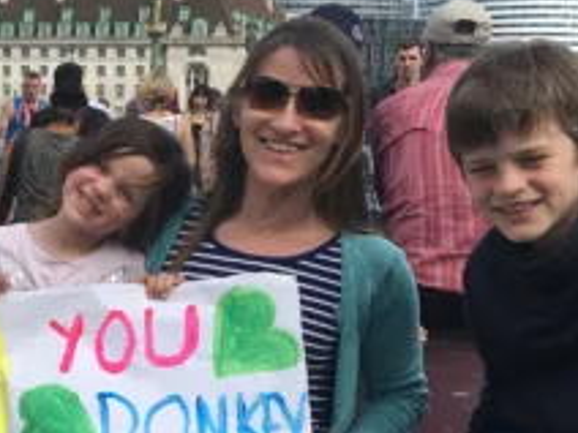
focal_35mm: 82
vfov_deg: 17.8
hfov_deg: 22.3
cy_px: 351
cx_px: -85
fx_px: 1369
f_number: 2.2
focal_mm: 4.15
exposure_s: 1/1709
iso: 25
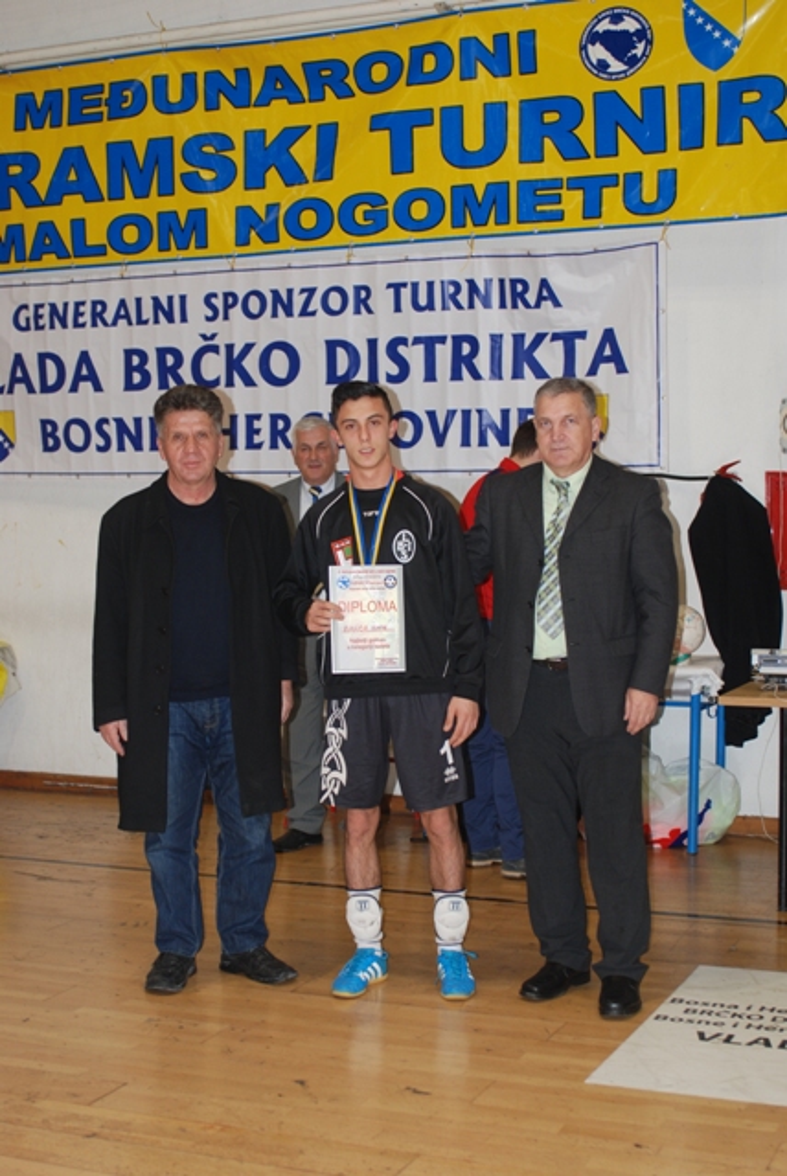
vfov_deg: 37.8
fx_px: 1718
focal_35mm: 52
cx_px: 394
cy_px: 588
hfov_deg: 25.8
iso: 200
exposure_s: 1/60
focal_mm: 35
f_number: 3.5
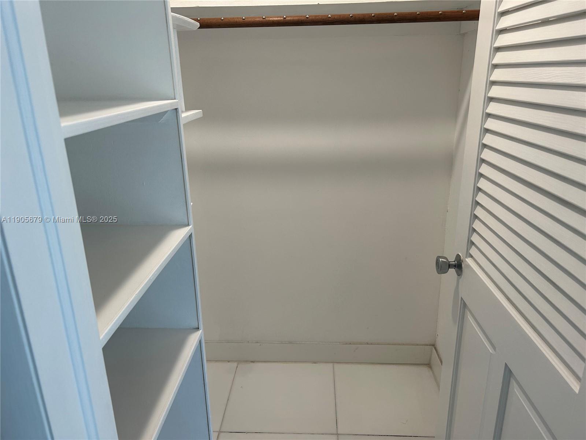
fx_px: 440
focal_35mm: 26
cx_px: 293
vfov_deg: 53.1
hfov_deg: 67.3
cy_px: 220
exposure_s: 1/120
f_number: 1.5
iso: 80
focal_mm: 5.7
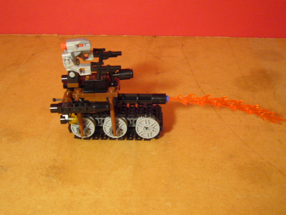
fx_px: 388
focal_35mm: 47
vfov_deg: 30.9
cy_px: 108
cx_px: 143
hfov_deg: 40.4
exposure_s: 1/15
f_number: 2.8
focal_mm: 5.8
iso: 160
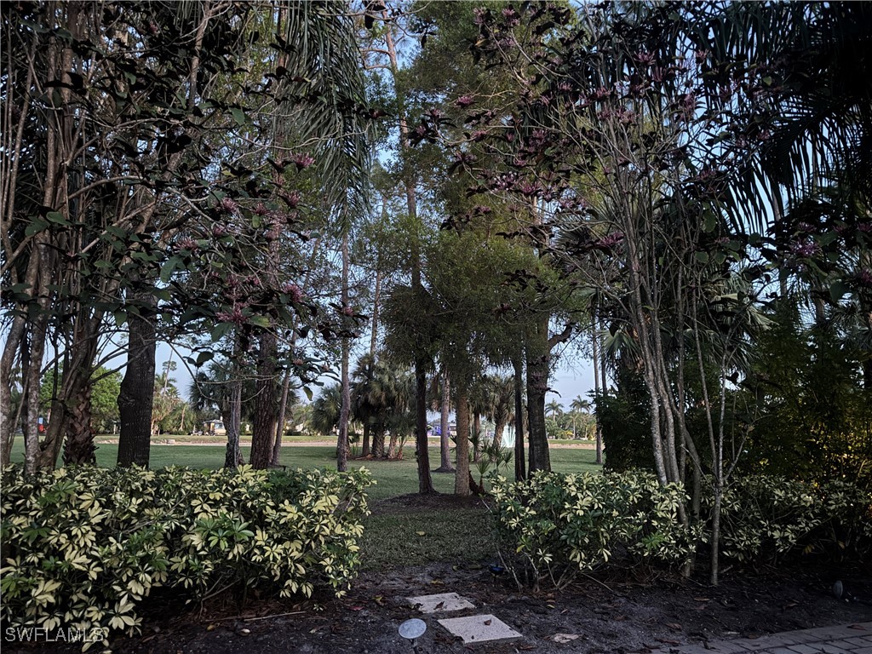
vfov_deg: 56.8
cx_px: 436
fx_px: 605
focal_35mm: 24
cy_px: 327
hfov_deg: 71.6
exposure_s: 1/12
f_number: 1.78
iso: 1000
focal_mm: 6.76
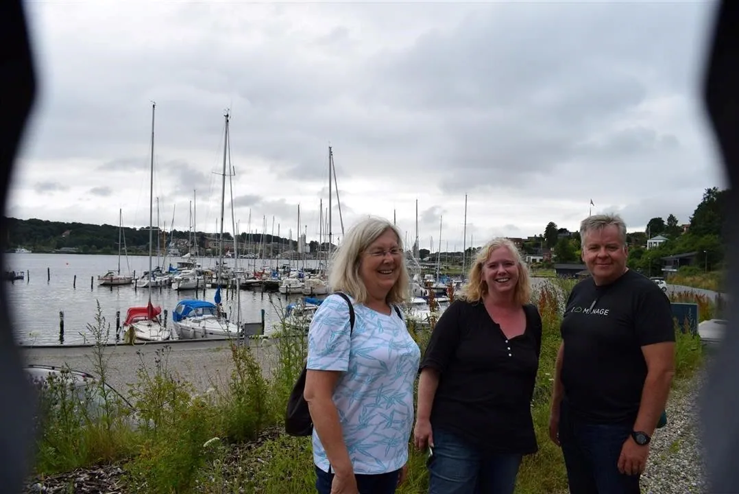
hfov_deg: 67.4
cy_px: 247
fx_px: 555
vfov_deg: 48.0
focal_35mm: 27
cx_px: 370
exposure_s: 1/320
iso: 200
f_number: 9
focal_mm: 18
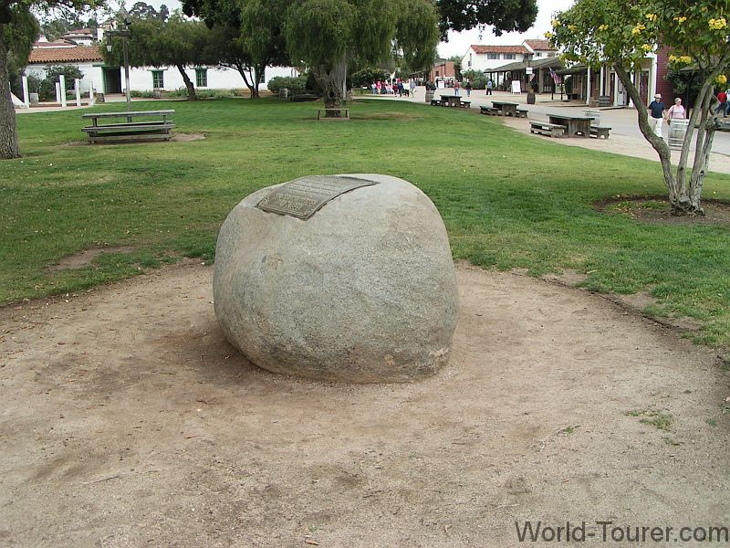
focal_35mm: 38
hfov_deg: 49.0
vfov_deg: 37.7
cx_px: 365
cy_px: 274
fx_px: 801
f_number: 5.6
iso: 50
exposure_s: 1/125
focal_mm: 5.8
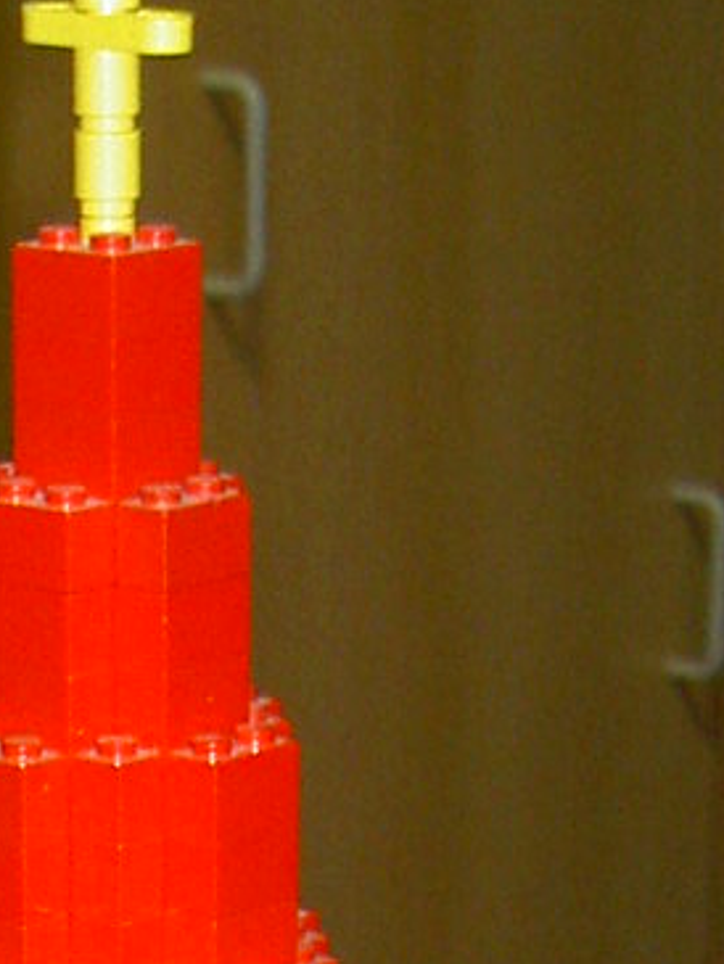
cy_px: 1838
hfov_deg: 8.7
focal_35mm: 171
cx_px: 111
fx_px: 4766
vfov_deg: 10.7
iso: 100
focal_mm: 8
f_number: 2.8
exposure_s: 1/59.5
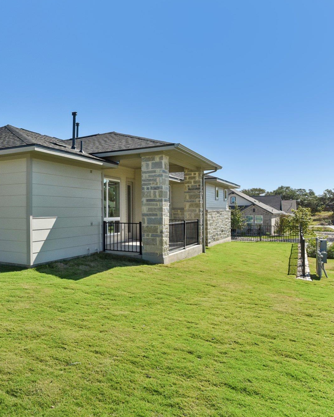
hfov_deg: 44.2
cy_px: 212
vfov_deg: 60.4
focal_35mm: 29
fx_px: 358
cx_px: 17
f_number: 8
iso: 400
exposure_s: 1/2000
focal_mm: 20
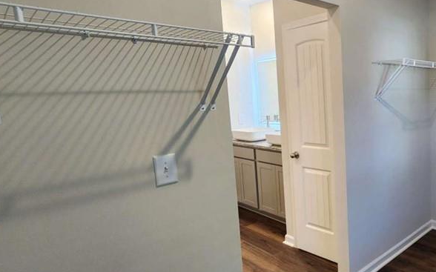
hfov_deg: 66.7
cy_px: 137
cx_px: 359
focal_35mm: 24
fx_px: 285
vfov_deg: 51.0
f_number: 2.2
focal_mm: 2.2
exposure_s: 1/60
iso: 160
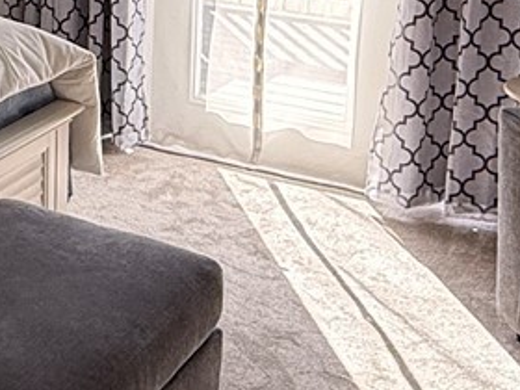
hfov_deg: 23.1
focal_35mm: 80
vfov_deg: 17.6
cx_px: -39
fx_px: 1202
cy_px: -65
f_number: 2.2
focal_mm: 2.22
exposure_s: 1/249
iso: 64
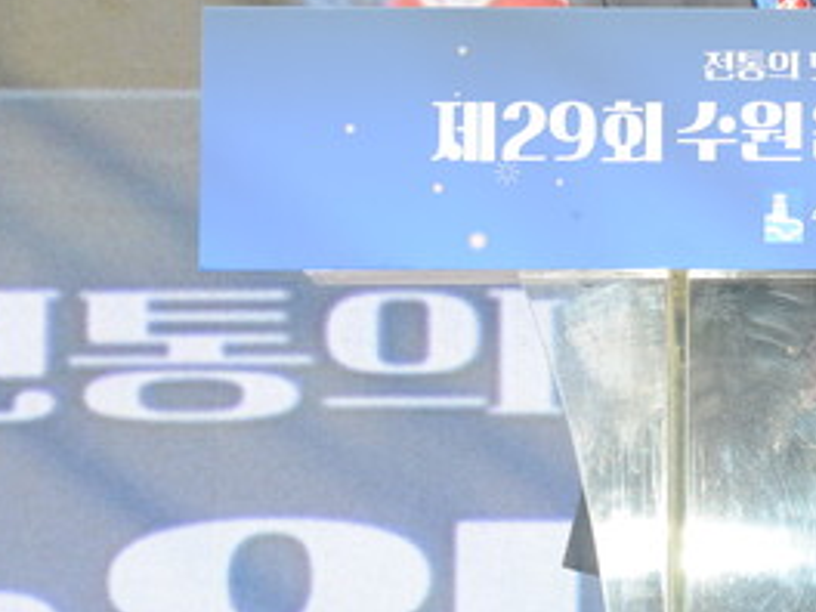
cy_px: -2
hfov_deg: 4.5
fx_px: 10301
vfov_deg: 3.4
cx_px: 835
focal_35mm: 437
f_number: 11
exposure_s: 1/125
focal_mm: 200
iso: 800
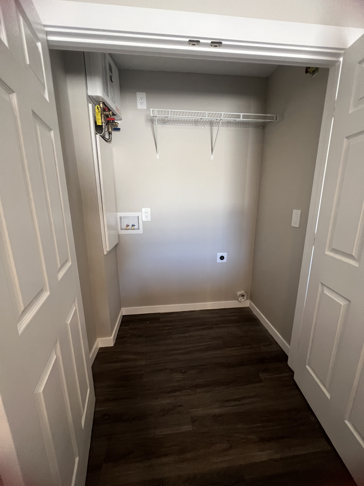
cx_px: 182
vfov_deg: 106.2
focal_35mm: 13
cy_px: 243
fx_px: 182
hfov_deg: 89.9
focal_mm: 1.57
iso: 200
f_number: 1.8
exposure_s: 1/120
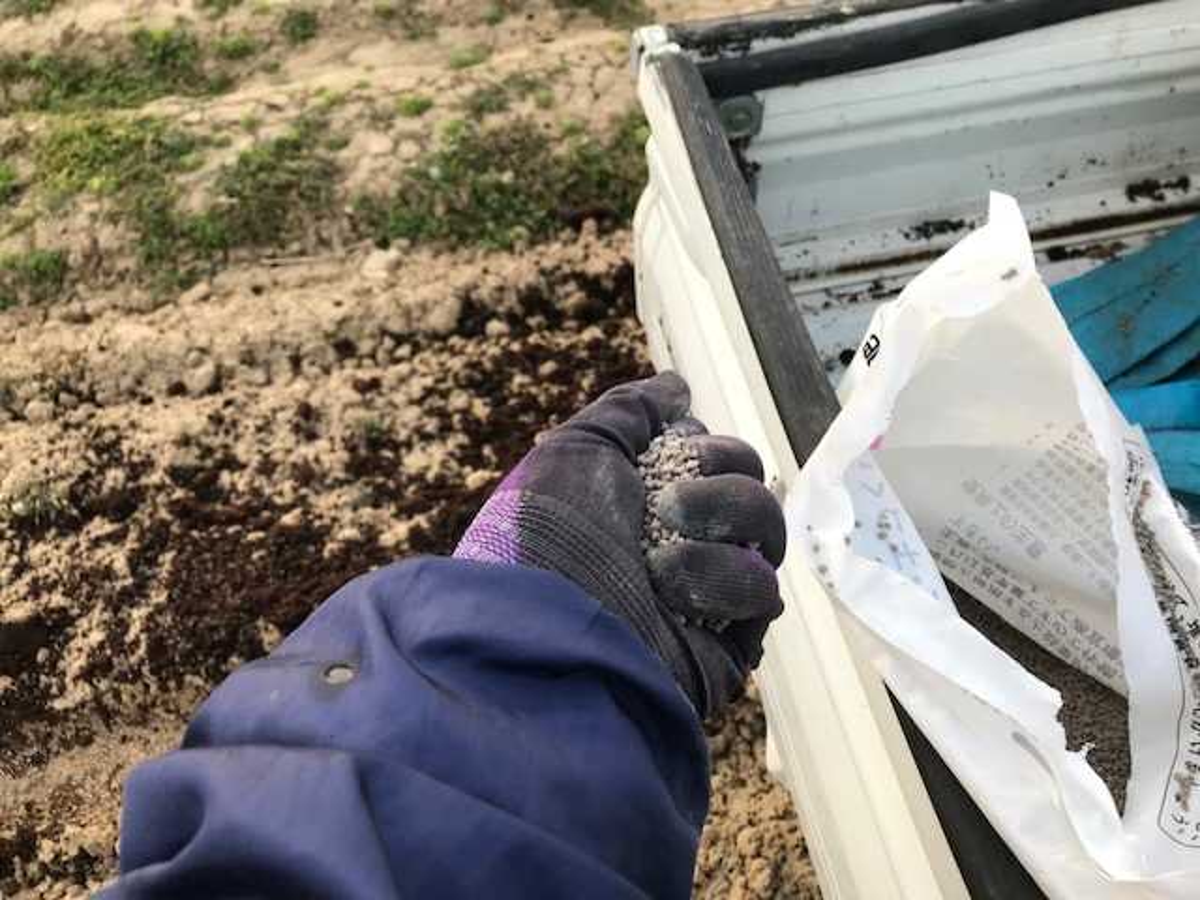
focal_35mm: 28
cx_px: 600
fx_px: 971
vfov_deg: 49.7
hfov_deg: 63.4
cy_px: 450
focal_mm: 3.99
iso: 40
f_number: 1.8
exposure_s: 1/120
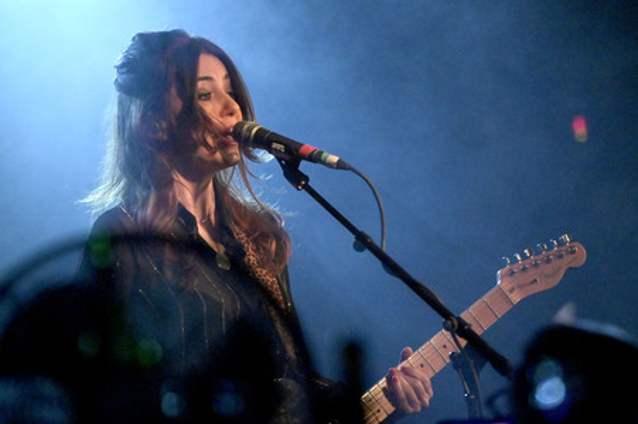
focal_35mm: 180
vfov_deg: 7.6
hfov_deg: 11.4
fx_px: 3188
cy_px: 212
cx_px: 319
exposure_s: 1/400
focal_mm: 180
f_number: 4
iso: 8000
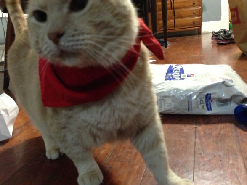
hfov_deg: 54.0
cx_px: 120
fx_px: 243
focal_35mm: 34
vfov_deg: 41.8
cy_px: 91
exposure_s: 1/15
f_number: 2.4
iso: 500
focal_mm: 4.13
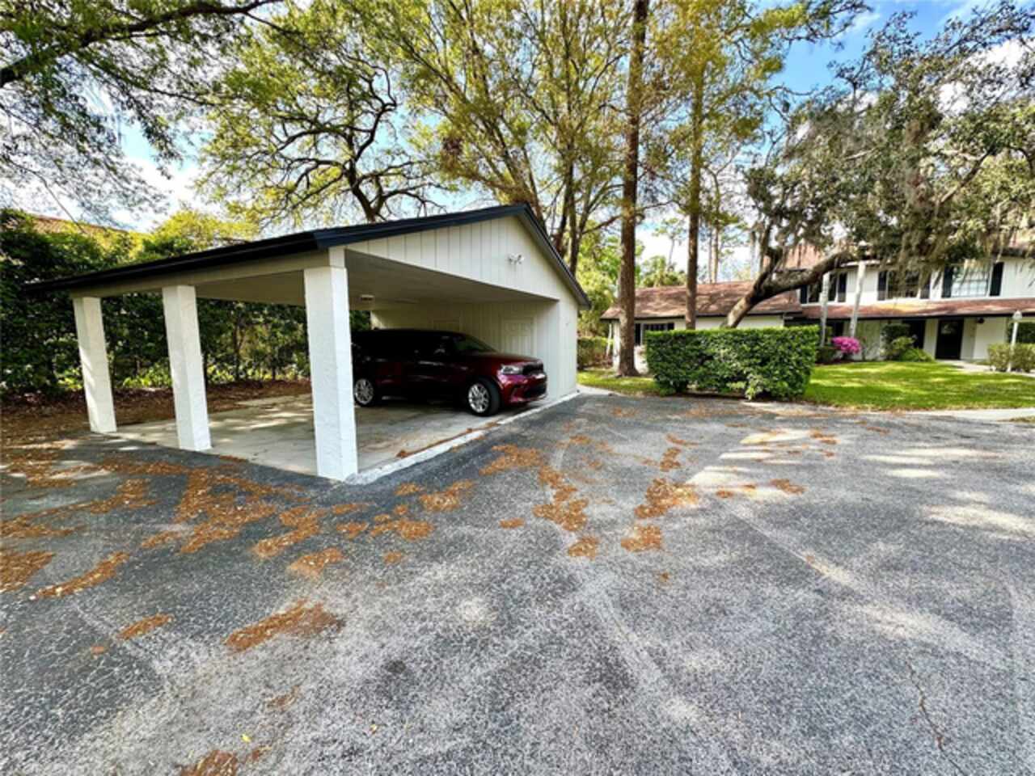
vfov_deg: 85.7
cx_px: 518
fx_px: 419
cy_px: 388
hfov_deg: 102.1
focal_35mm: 14
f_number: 2.2
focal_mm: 2.22
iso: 40
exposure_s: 1/277
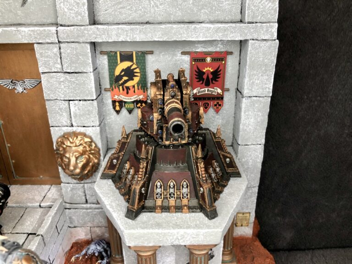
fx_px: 285
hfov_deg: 63.4
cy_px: 132
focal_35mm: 28
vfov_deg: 49.7
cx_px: 176
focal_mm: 3.99
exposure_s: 1/33
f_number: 1.8
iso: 32
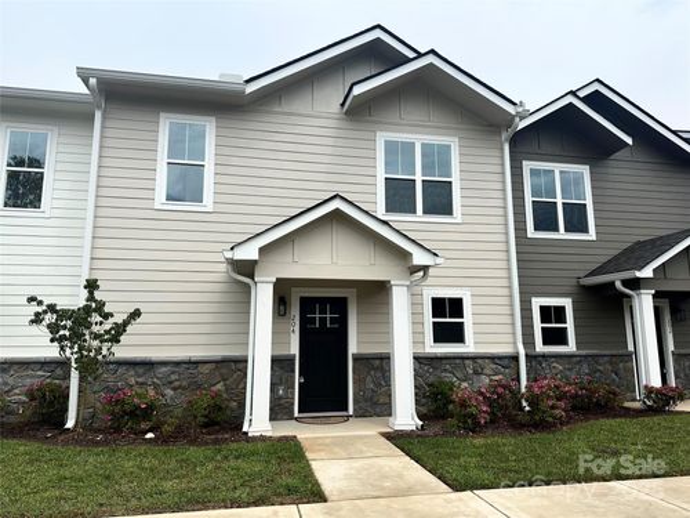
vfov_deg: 56.8
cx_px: 345
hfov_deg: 71.6
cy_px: 259
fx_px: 478
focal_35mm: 24
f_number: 1.78
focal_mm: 6.86
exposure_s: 1/5000
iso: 80
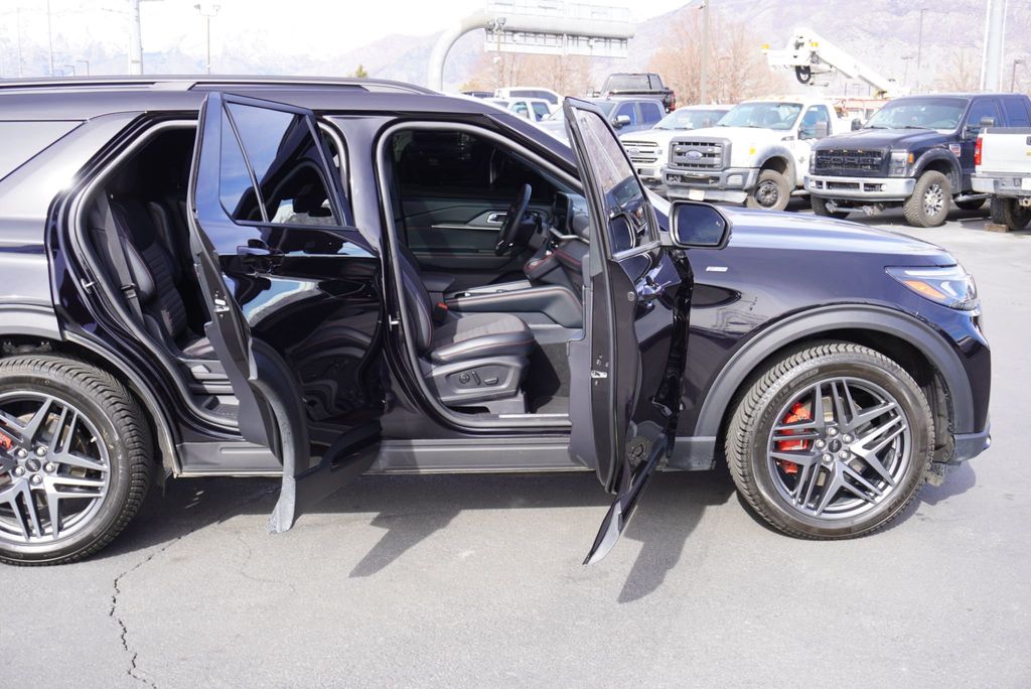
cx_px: 516
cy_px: 344
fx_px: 1118
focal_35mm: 39
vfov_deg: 34.3
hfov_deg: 49.5
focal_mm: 26
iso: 100
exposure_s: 1/80
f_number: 6.3
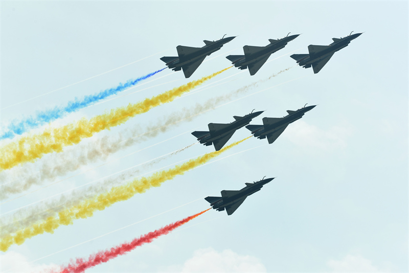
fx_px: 2273
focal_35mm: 200
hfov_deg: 10.3
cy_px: 136
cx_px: 204
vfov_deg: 6.9
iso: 200
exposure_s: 1/2000
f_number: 8
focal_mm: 200
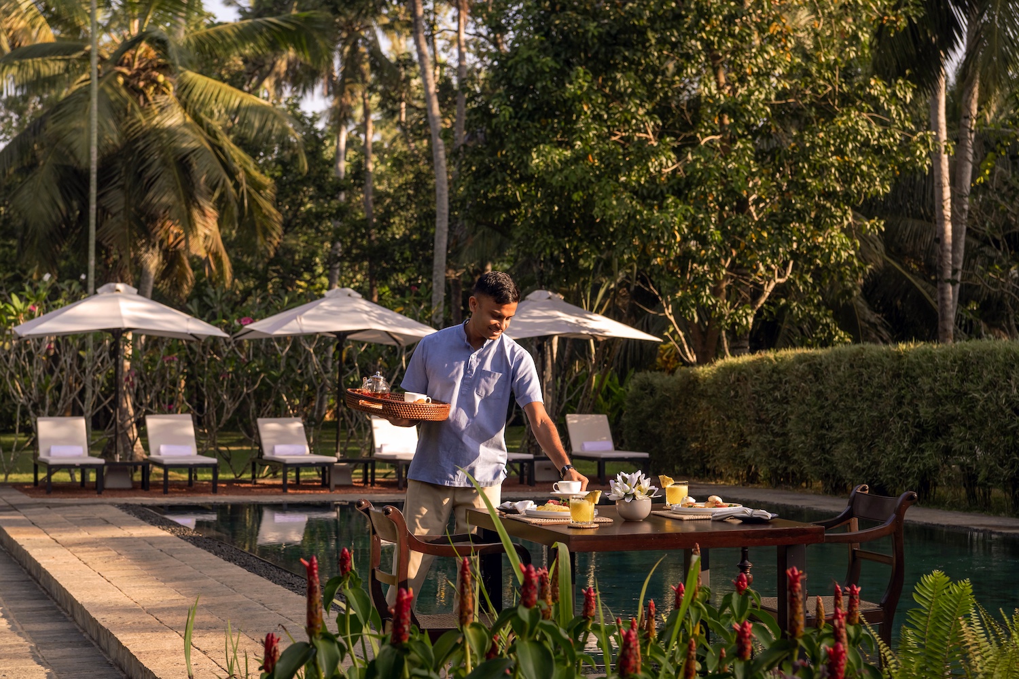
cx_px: 510
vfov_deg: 19.5
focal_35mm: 70
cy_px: 340
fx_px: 1981
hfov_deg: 28.8
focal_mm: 70
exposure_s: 1/400
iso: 200
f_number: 8
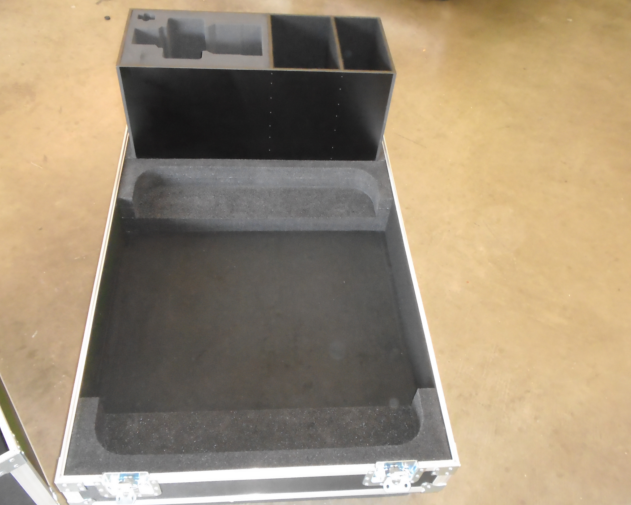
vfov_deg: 44.5
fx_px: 616
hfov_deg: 54.2
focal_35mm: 33
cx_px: 317
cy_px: 248
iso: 640
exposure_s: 1/40
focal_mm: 5.5
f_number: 3.5
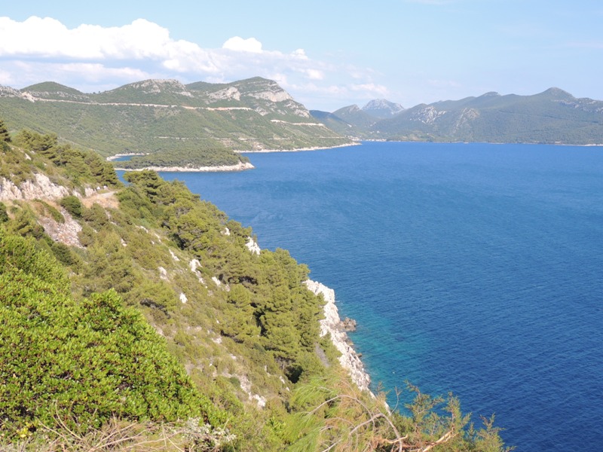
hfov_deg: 43.9
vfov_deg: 33.6
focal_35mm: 43
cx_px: 302
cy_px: 226
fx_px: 749
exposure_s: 1/640
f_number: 3.4
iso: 100
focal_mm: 7.6
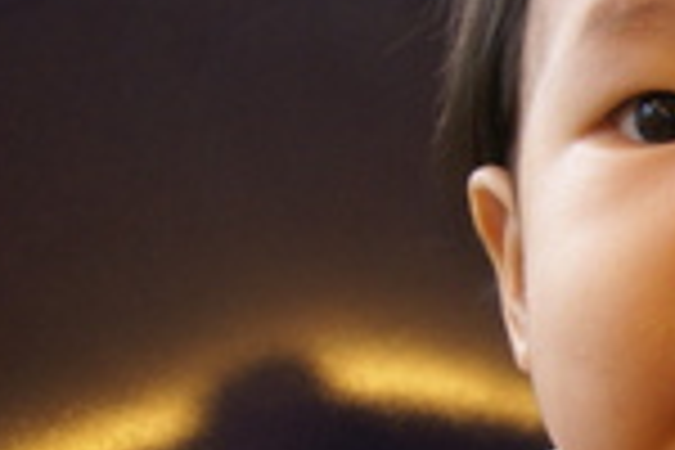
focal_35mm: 96
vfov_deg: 14.1
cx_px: 783
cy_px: 398
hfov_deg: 20.1
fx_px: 1800
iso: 320
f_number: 3.5
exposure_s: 1/30
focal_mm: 16
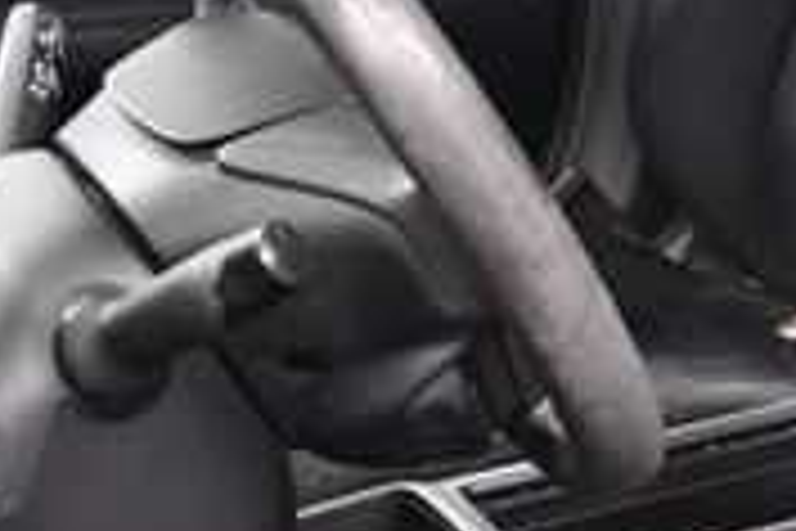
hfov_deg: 14.5
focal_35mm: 130
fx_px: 2874
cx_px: 1268
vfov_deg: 10.5
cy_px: 261
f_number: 3.5
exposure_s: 1/60
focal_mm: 18
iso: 3200
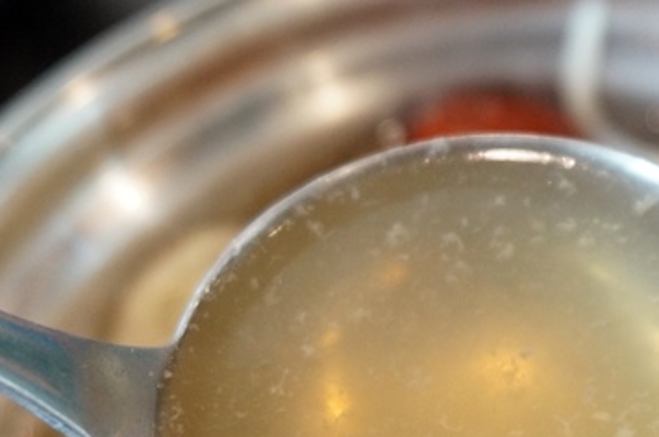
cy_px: 426
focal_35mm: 81
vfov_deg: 16.5
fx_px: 1480
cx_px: 442
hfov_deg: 25.0
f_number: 4.5
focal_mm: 24
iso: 1600
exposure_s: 1/60
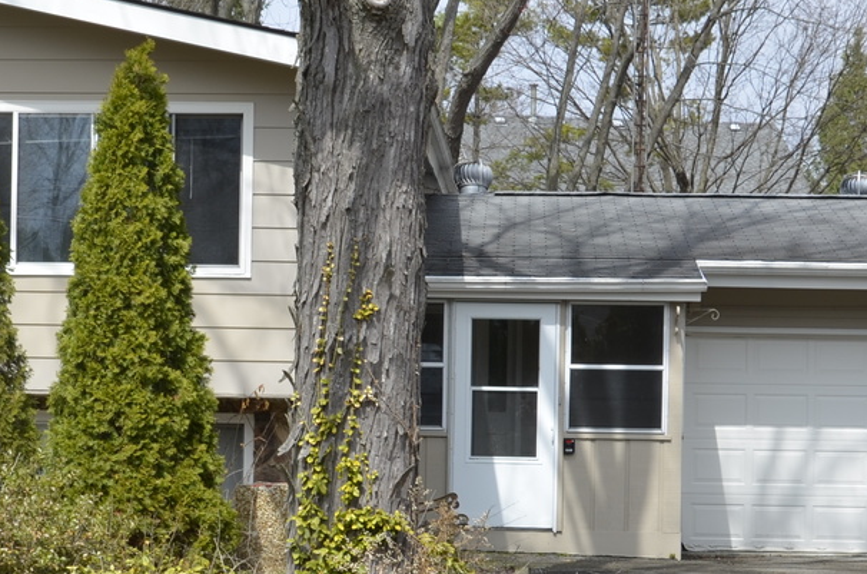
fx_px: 2523
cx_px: 263
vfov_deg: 13.0
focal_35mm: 105
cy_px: 388
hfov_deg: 19.4
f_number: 8
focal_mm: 26
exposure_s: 1/250
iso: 100
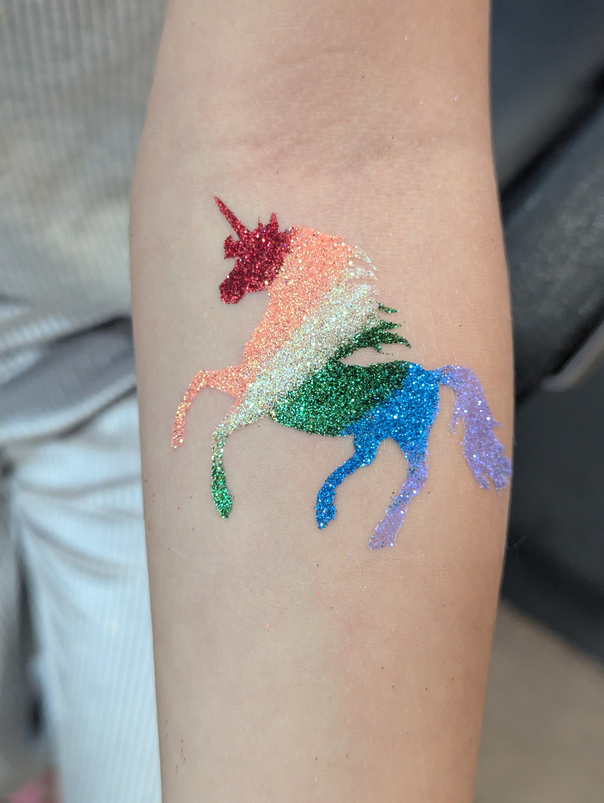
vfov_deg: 39.6
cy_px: 402
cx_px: 302
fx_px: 1114
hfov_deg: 30.3
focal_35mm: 48
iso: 687
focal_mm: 6.81
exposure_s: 1/120
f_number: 1.85
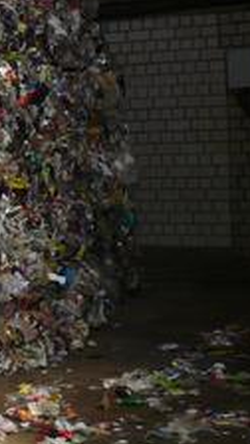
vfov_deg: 19.6
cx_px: -456
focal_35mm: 109
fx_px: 1285
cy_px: 165
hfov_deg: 9.2
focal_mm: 4.6
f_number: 2.8
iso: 100
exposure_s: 1/160
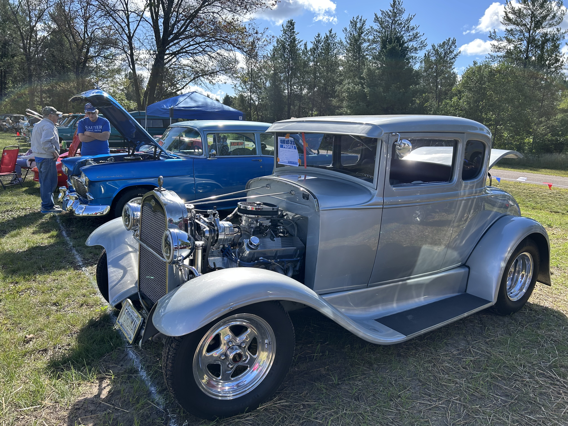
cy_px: 213
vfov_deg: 53.1
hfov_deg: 67.3
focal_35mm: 26
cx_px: 284
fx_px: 427
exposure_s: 1/1412
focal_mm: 5.7
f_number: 1.5
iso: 50
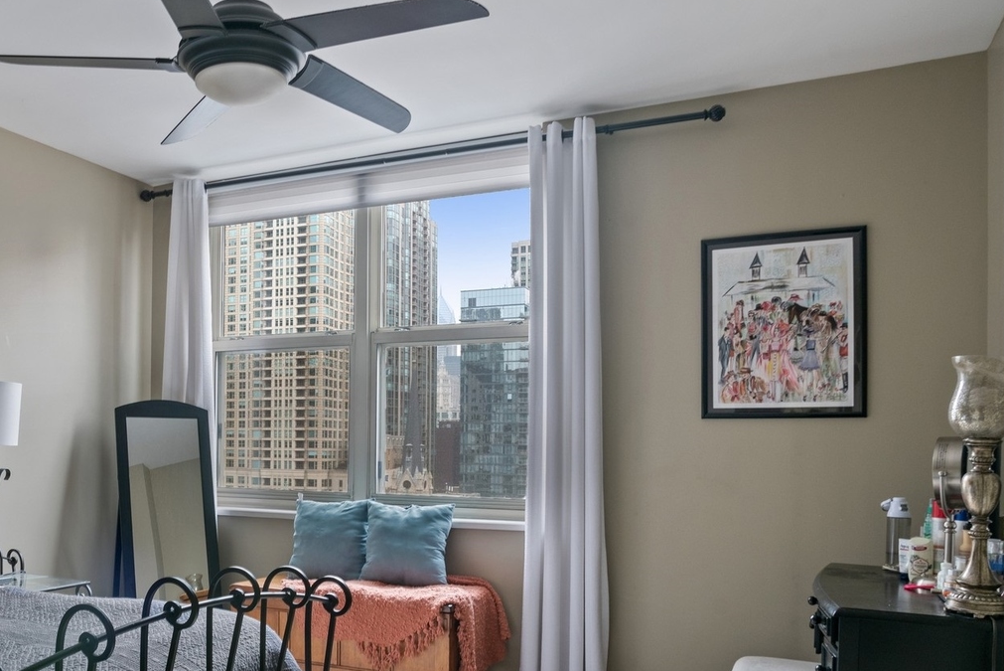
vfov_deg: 40.7
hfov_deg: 56.0
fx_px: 893
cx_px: 257
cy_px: 446
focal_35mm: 32
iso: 500
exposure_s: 1/2.5
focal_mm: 20
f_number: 7.1
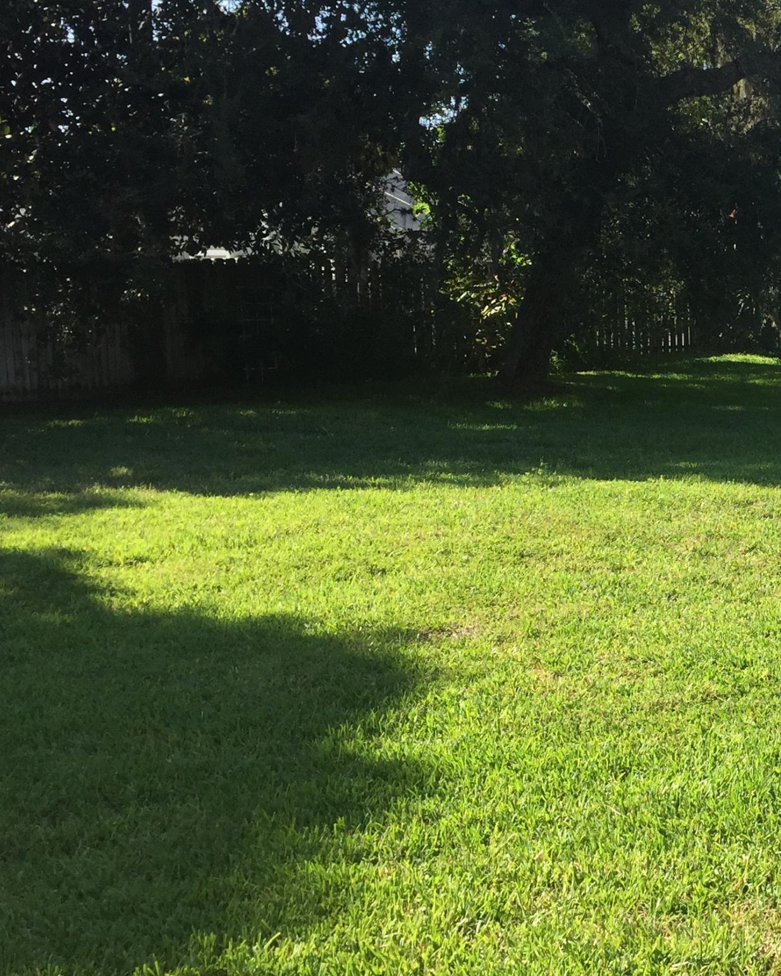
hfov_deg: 25.5
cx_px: 867
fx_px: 1589
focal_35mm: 55
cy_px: 475
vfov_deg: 34.2
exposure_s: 1/942
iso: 32
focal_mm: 4.15
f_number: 2.2
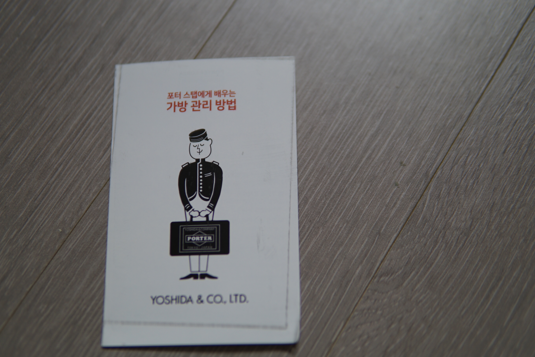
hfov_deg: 43.6
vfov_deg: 29.9
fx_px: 669
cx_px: 268
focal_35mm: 45
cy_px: 178
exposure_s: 1/160
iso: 100
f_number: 1.4
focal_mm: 30
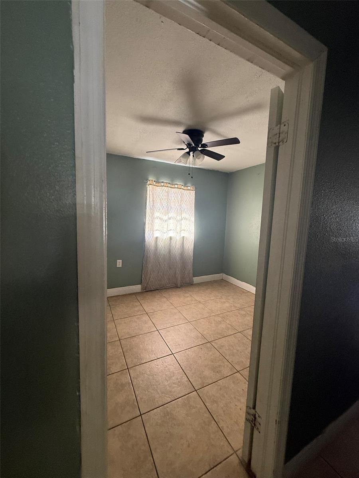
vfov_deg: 102.1
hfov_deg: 85.7
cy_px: 239
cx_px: 180
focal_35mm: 14
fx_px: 194
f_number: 2.2
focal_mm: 2.22
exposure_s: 1/99
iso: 200
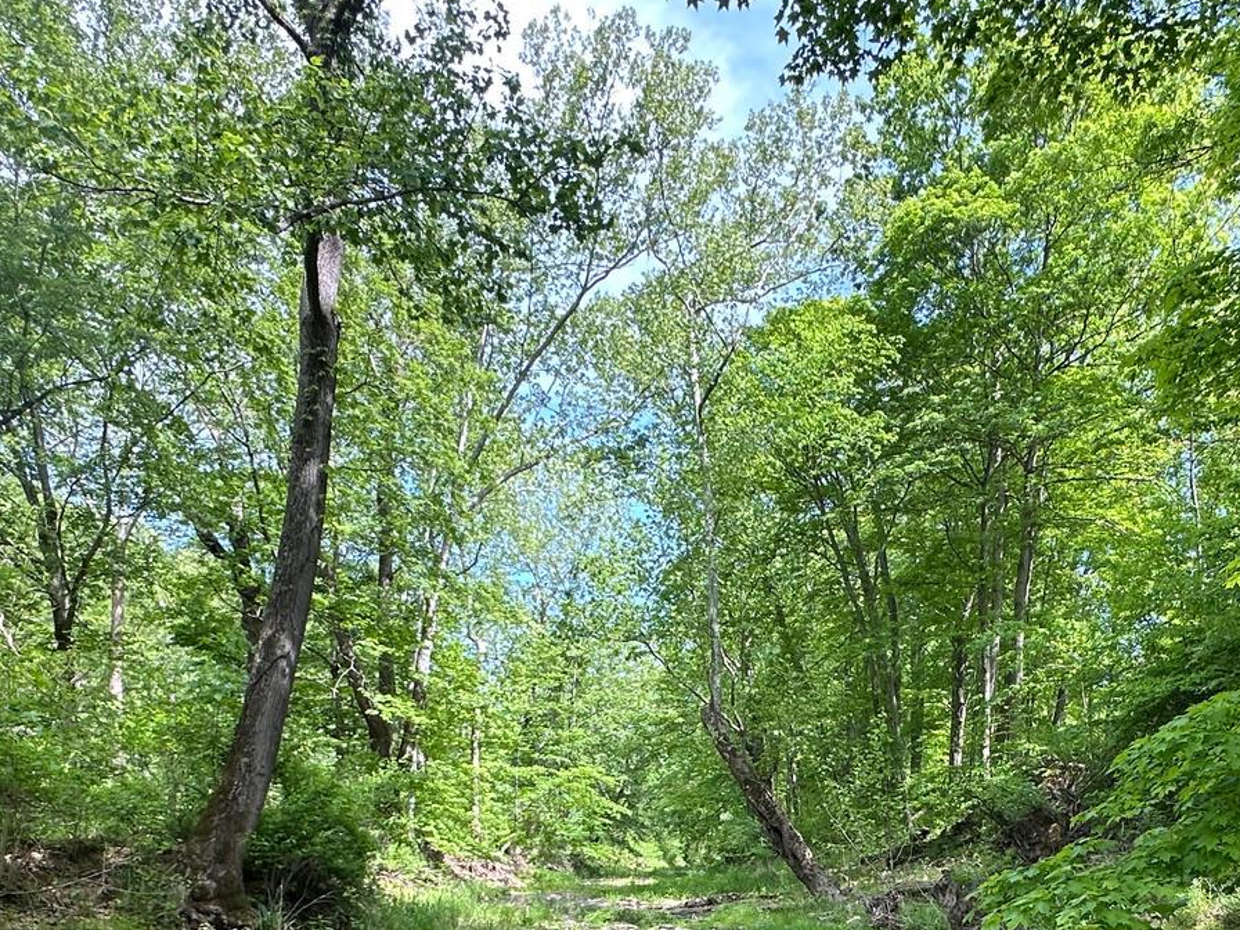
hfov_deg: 56.3
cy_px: 931
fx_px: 1146
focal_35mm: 32
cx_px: 751
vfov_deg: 39.0
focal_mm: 2.22
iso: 40
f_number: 2.2
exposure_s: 1/161
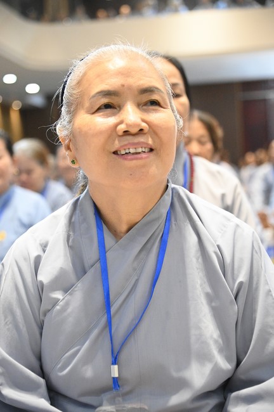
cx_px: 137
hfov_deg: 21.9
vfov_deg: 32.4
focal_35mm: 62
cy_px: 206
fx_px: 709
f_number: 4
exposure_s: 1/400
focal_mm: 62
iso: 10000
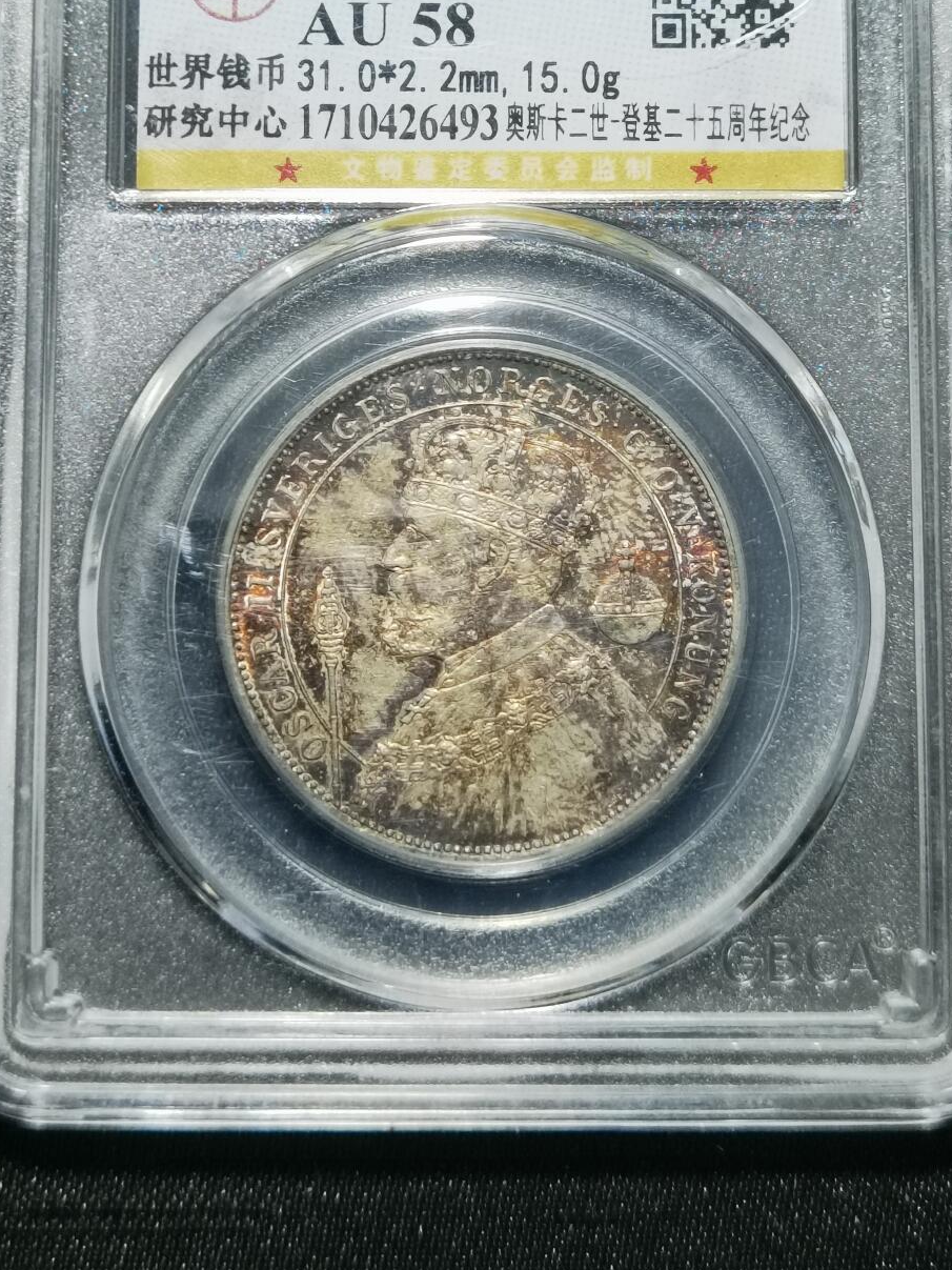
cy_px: 336
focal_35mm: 82
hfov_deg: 18.0
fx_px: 3007
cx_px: 464
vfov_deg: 23.6
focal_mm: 6.67
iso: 125
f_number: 1.9
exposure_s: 1/100
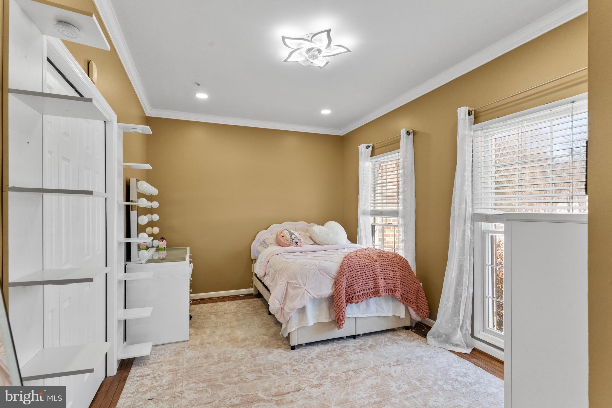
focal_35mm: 17
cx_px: 306
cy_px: 204
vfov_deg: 70.4
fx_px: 289
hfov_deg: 93.3
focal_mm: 17
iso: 800
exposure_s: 1/20
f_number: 9
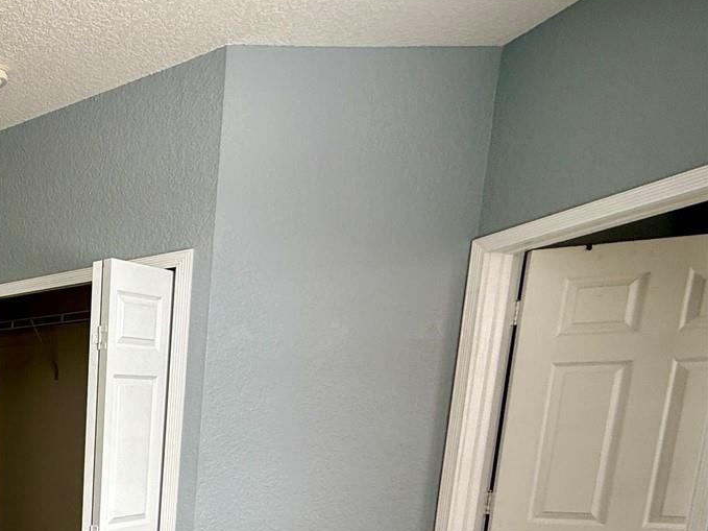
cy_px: 545
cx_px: -125
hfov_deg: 40.5
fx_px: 675
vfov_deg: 37.7
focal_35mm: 33
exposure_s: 1/171
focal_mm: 2.22
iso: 50
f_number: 2.2
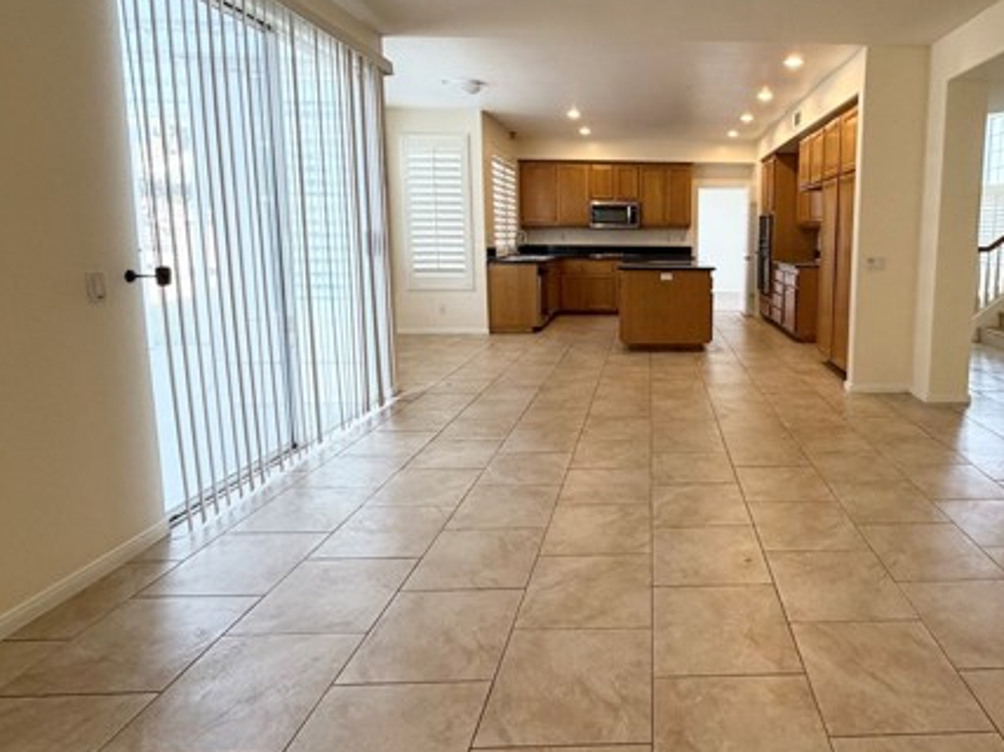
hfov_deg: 76.0
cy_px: 308
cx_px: 687
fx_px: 609
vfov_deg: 63.0
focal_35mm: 21
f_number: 2.2
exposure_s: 1/120
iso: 200
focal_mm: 2.22
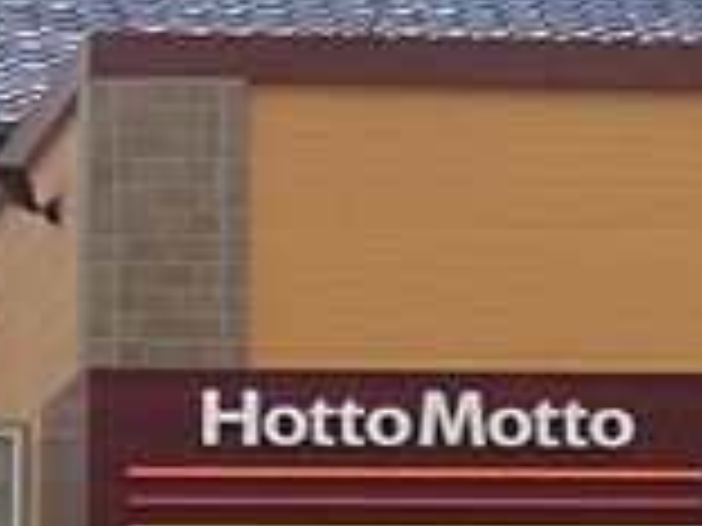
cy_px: 481
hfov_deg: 4.6
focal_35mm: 430
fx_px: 8720
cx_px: 1012
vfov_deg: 3.5
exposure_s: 1/200
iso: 80
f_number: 5
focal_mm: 17.4
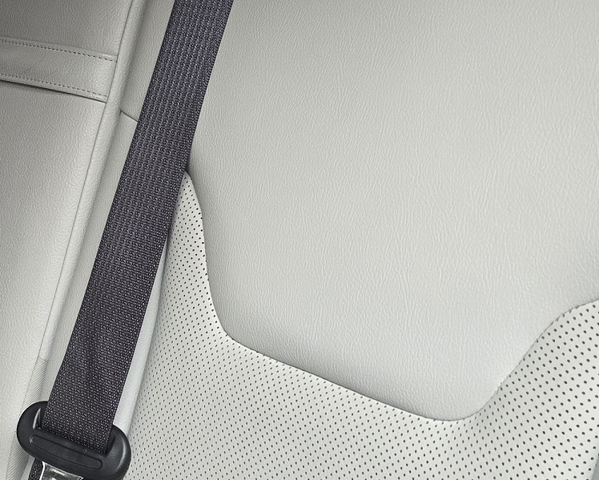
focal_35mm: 72
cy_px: 175
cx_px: 125
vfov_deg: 21.2
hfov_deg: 26.0
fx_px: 1277
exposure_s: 1/120
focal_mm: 6.3
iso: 320
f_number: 1.7
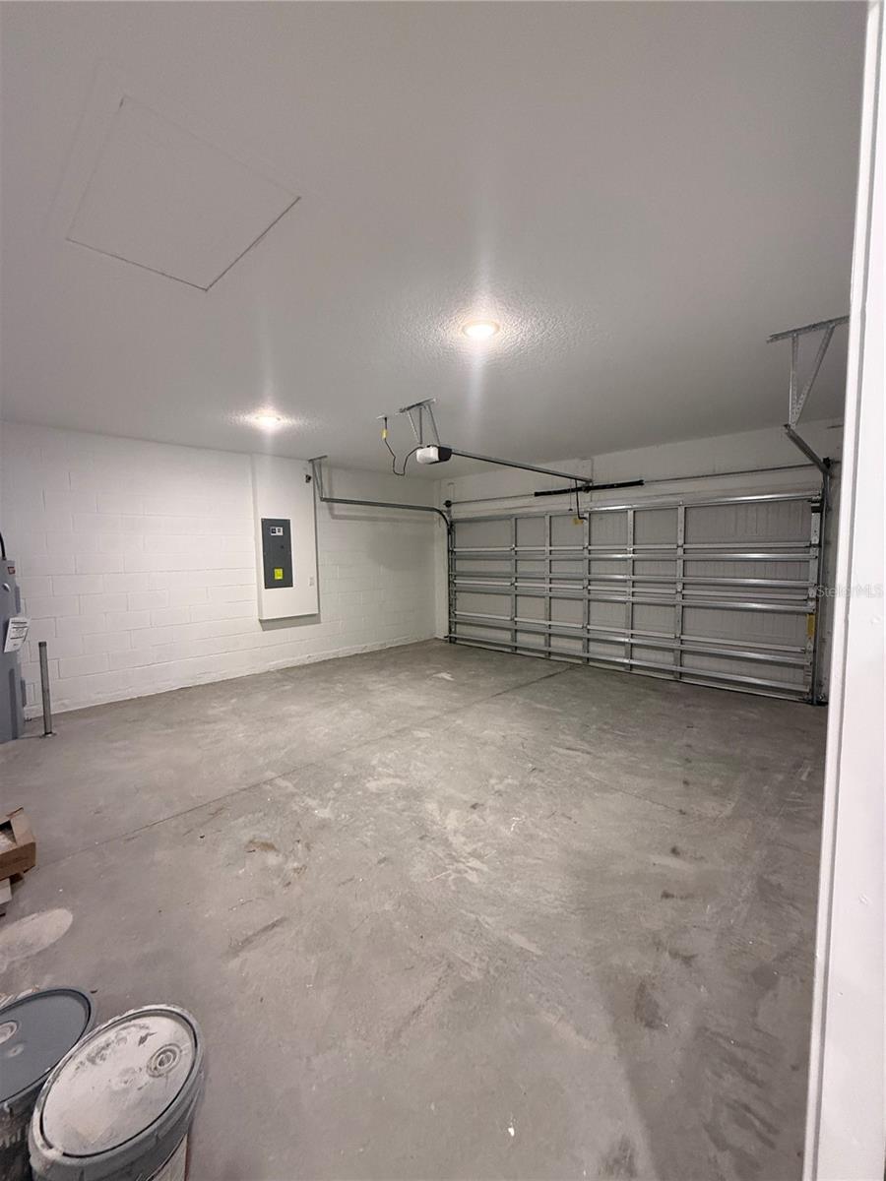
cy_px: 590
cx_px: 443
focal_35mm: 14
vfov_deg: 102.1
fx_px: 478
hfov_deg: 85.7
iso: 500
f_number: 2.2
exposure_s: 1/60
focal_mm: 2.22
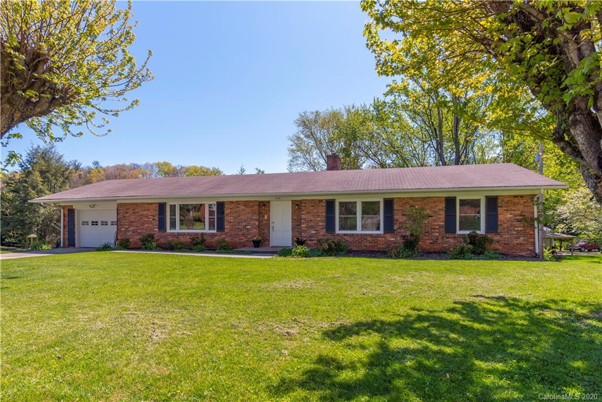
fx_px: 284
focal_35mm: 17
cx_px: 301
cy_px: 201
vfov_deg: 70.5
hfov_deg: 93.3
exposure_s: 1/500
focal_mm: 17
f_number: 8
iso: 320
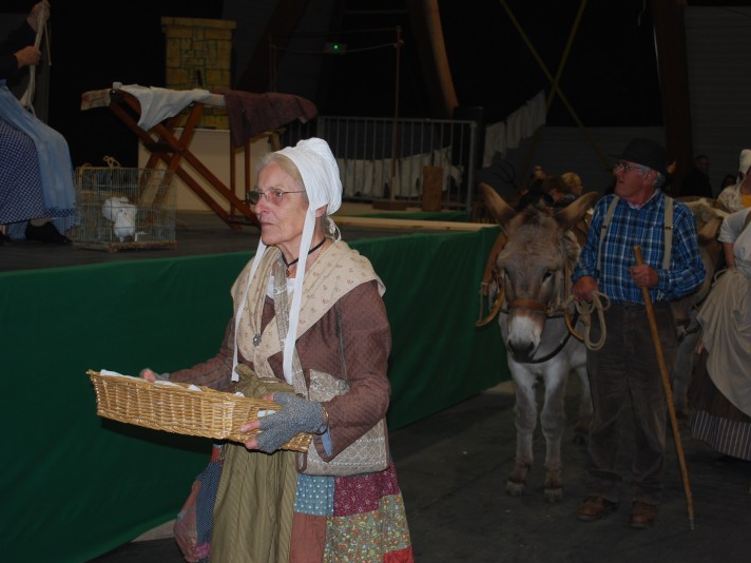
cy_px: 282
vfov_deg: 28.0
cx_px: 406
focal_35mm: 52
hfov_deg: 36.8
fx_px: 1128
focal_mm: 32
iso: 200
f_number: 4.8
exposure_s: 1/60
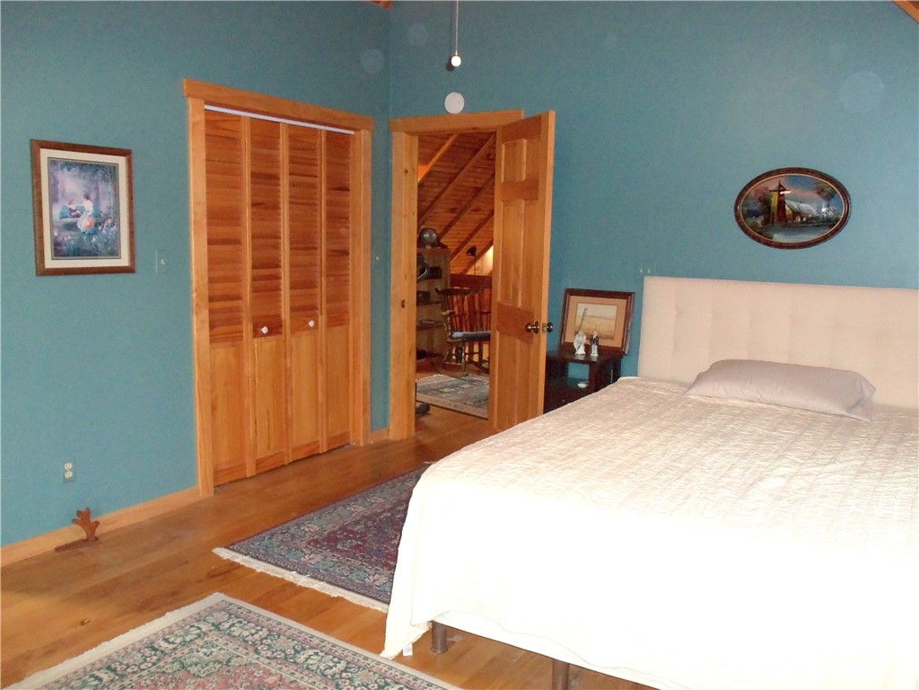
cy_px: 345
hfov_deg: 63.4
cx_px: 460
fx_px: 743
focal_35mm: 28
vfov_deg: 49.7
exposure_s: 1/60
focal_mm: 5.1
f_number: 3.3
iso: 200
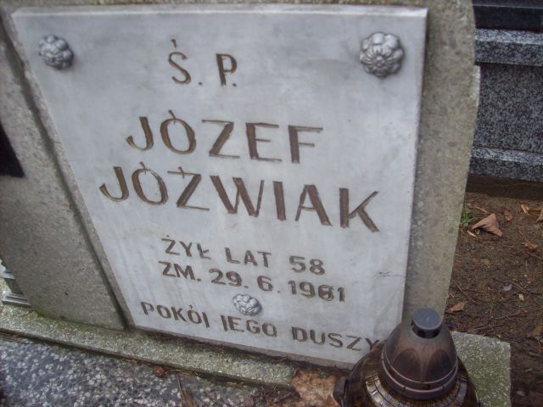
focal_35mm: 36
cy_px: 204
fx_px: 565
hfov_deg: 51.4
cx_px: 272
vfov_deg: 39.7
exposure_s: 1/103
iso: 80
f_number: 2.7
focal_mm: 6
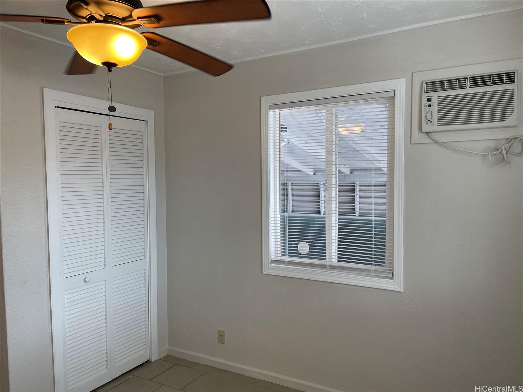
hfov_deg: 67.3
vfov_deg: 53.1
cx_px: 262
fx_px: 393
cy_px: 196
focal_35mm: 26
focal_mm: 5.1
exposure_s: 1/120
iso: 80
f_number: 1.6
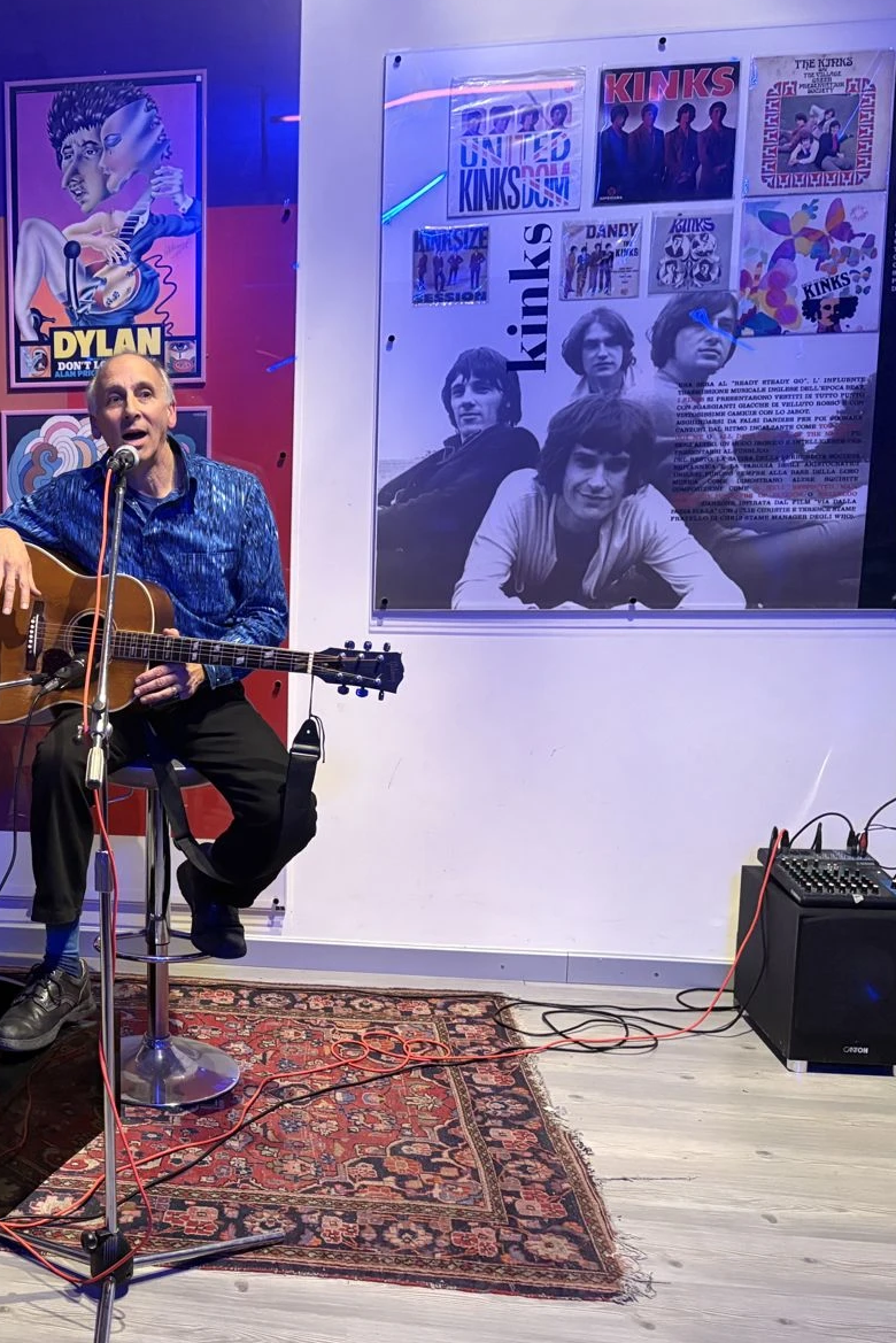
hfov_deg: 33.5
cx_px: 41
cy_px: 672
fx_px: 1380
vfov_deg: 51.9
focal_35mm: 37
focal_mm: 5.96
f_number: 1.6
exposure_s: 1/50
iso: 400
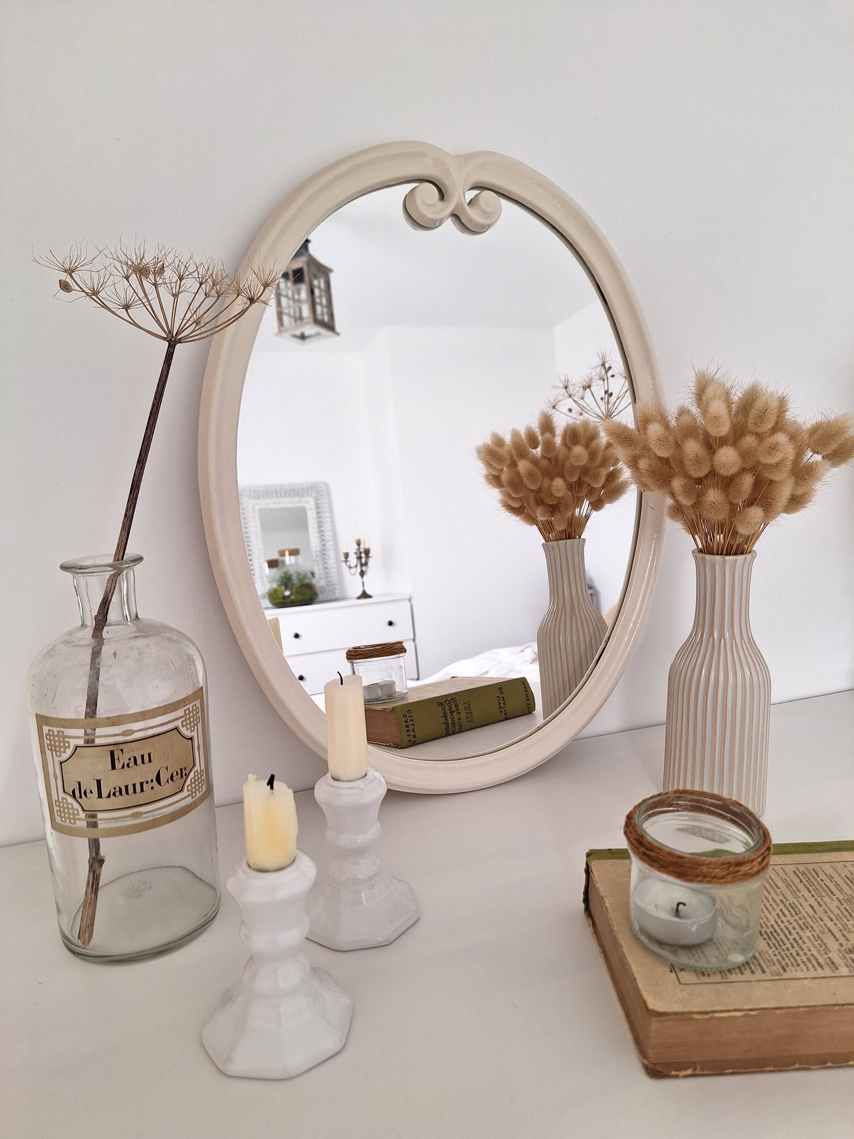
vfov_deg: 73.9
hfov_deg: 58.9
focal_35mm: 23
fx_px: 757
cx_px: 427
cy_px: 570
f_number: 1.8
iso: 40
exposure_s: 1/107
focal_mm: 5.54
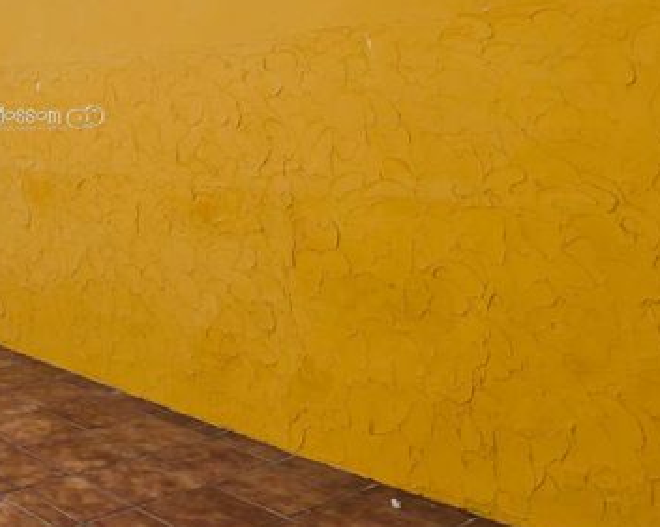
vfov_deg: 32.6
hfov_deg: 37.2
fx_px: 878
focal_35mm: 45
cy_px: 116
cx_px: 12
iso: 12
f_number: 1.7
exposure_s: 1/565
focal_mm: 6.3
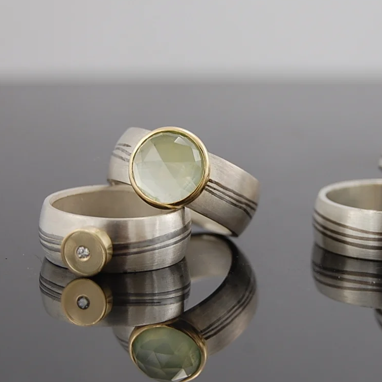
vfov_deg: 14.8
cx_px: 251
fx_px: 1473
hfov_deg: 14.8
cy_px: 204
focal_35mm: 118
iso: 200
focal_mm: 46
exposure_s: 1/60
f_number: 5.6
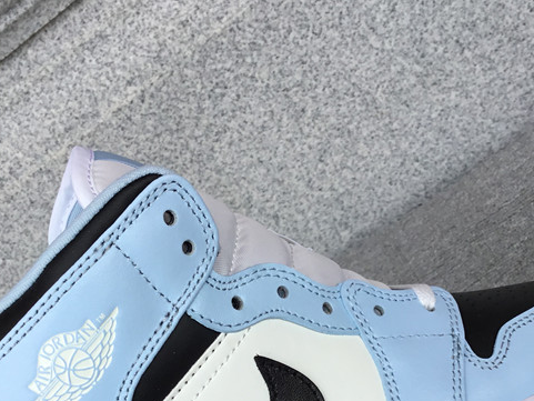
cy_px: 356
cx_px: 252
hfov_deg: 33.2
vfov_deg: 24.6
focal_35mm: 58
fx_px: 895
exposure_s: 1/364
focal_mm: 3.3
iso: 25
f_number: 2.4
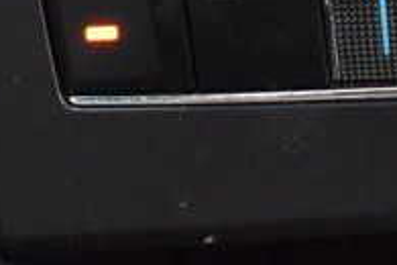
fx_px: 1908
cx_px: 749
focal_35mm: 173
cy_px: -245
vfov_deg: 7.6
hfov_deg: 11.0
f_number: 8
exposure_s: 1/60
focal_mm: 22
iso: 2500
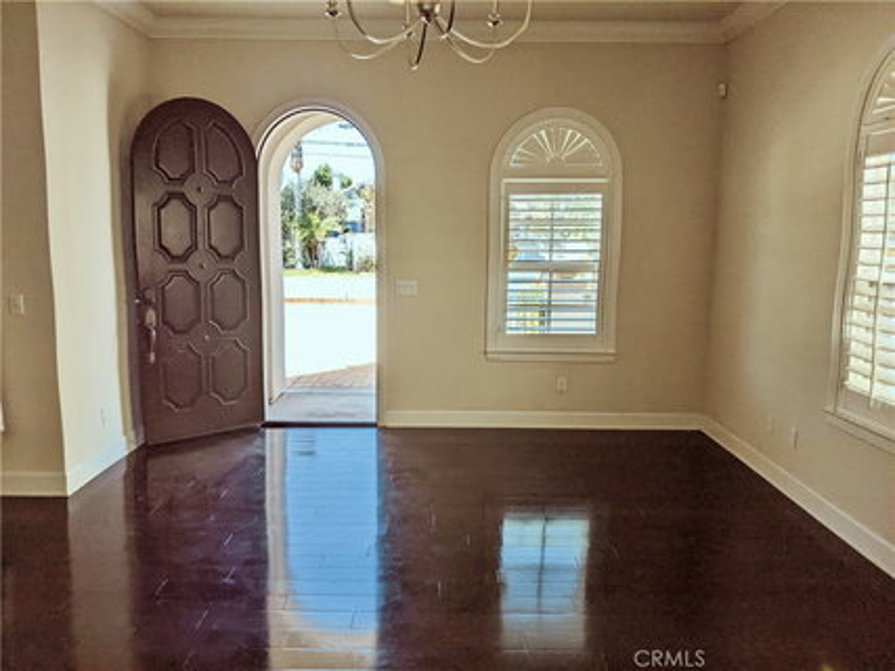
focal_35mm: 27
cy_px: 336
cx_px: 448
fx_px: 698
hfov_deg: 65.3
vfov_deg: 51.3
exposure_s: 1/559
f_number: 1.8
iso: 56
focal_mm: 4.44
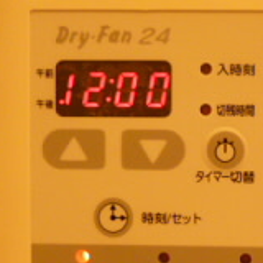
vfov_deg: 29.5
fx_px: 490
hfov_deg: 27.8
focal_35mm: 57
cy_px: 200
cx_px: 278
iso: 400
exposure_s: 1/25
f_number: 2.5
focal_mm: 4.3
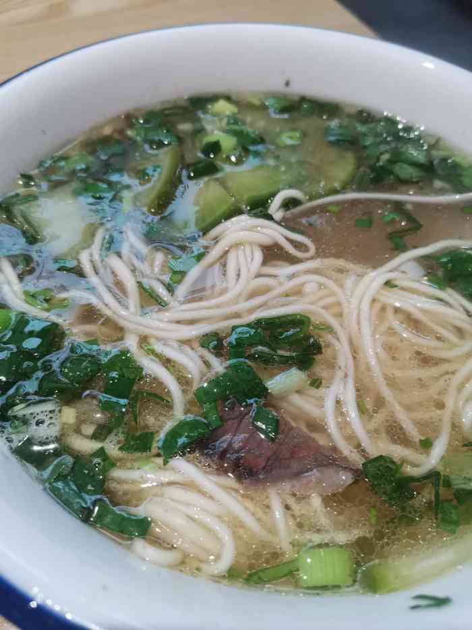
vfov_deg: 67.3
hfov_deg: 53.1
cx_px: 236
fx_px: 473
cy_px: 315
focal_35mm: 26
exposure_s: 1/100
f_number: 1.8
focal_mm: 4.75
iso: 200
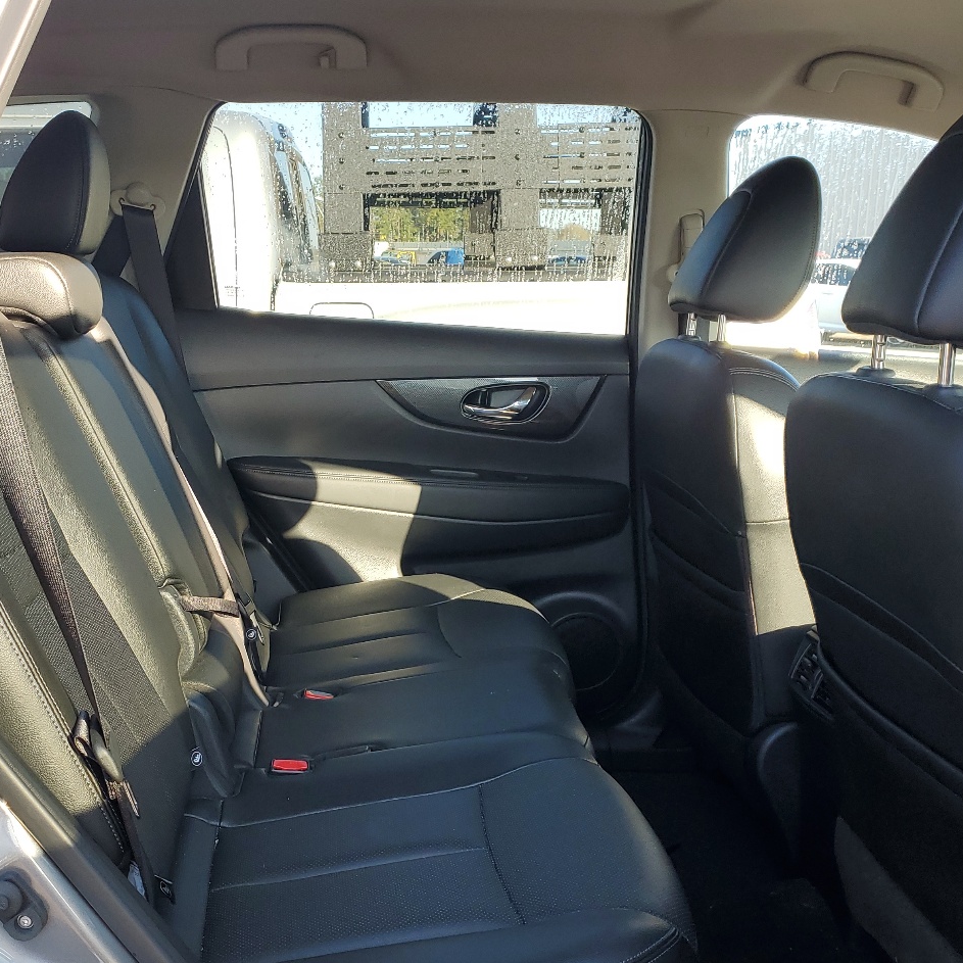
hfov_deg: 42.7
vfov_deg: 42.6
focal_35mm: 39
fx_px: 1227
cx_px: 406
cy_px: 580
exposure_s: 1/250
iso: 50
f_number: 1.5
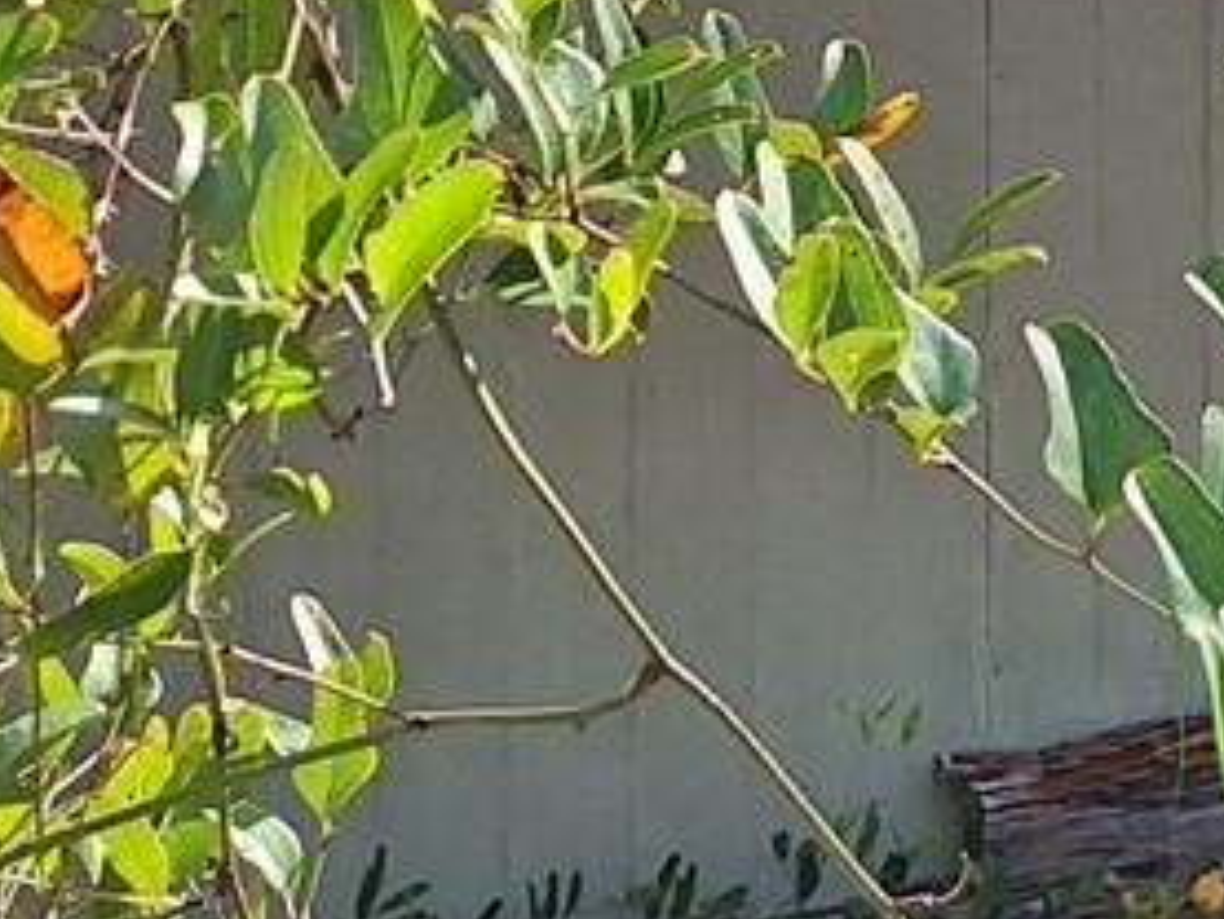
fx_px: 4705
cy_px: -1370
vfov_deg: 9.7
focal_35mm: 133
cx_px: 2240
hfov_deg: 13.3
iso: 40
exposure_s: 1/622
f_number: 1.8
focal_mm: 5.54
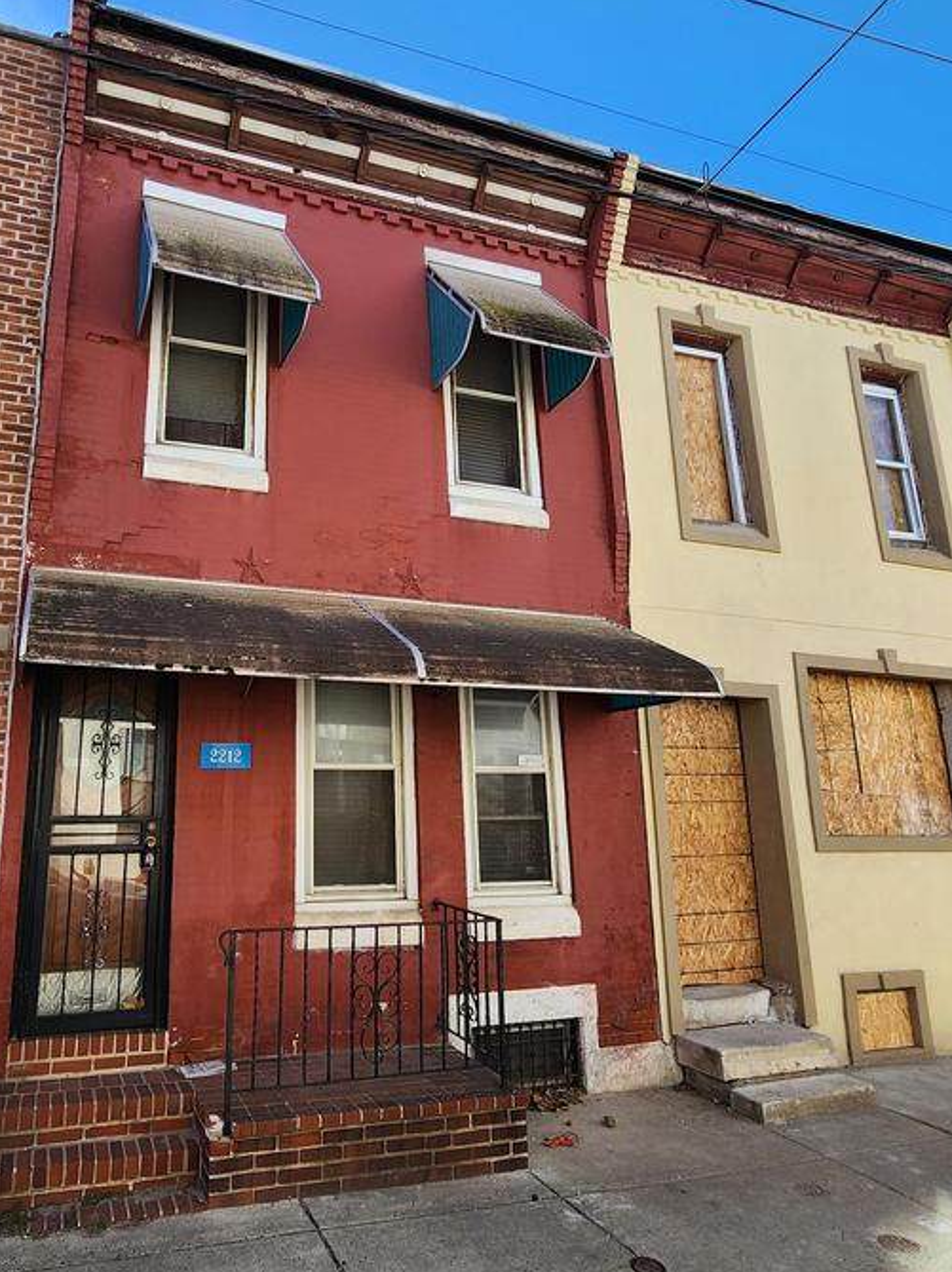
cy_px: 595
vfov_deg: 78.9
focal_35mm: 21
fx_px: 771
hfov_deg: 62.2
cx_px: 338
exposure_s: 1/746
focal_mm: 2.2
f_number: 2.2
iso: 50
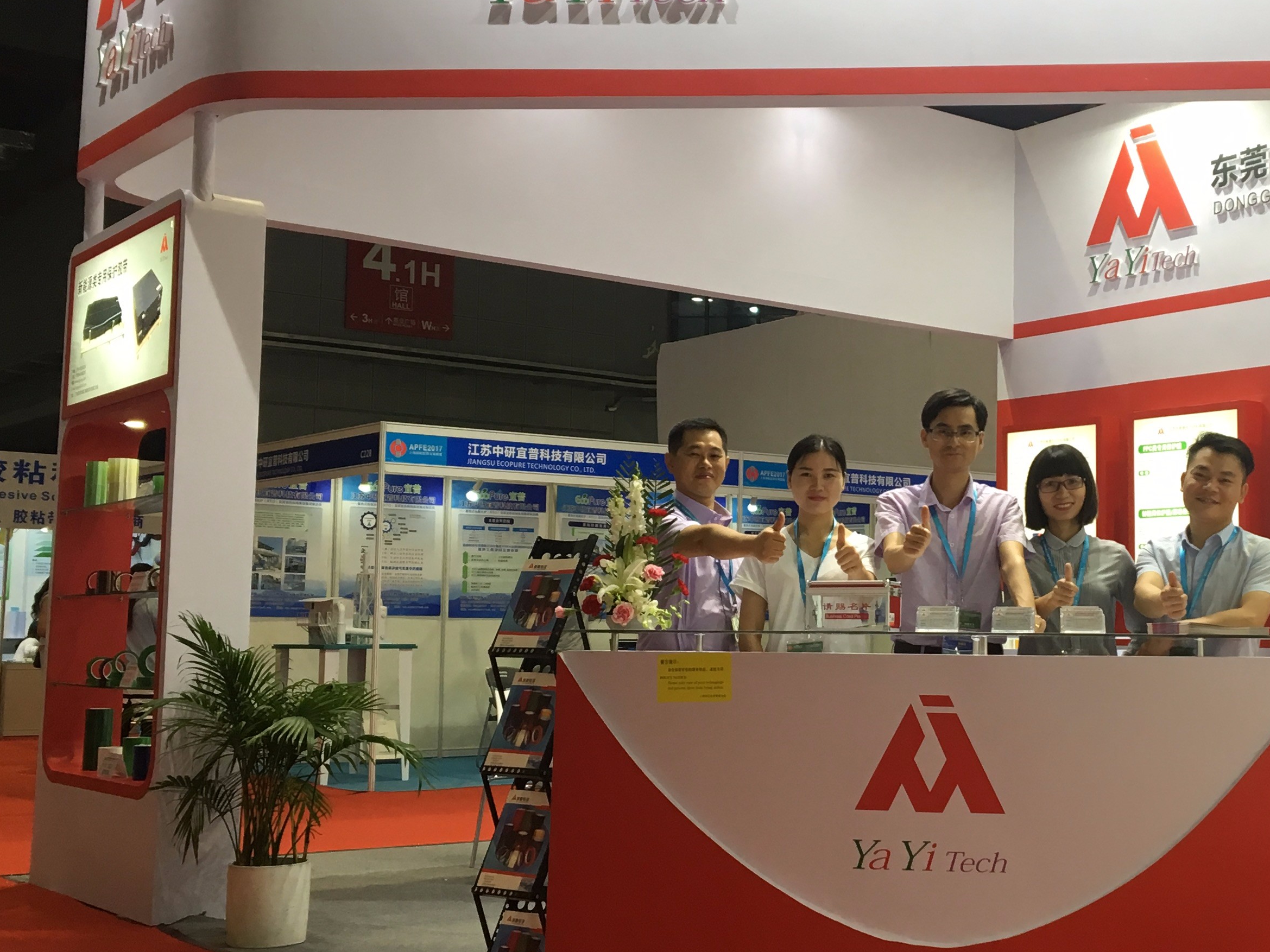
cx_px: 945
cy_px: 440
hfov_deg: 37.3
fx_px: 1834
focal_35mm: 50
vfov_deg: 29.1
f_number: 2.2
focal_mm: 4.15
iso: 40
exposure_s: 1/33
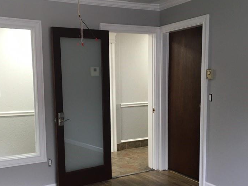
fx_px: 308
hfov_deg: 43.6
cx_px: 99
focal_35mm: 43
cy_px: 117
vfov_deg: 33.4
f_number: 2.2
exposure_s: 1/30
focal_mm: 4.15
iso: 40
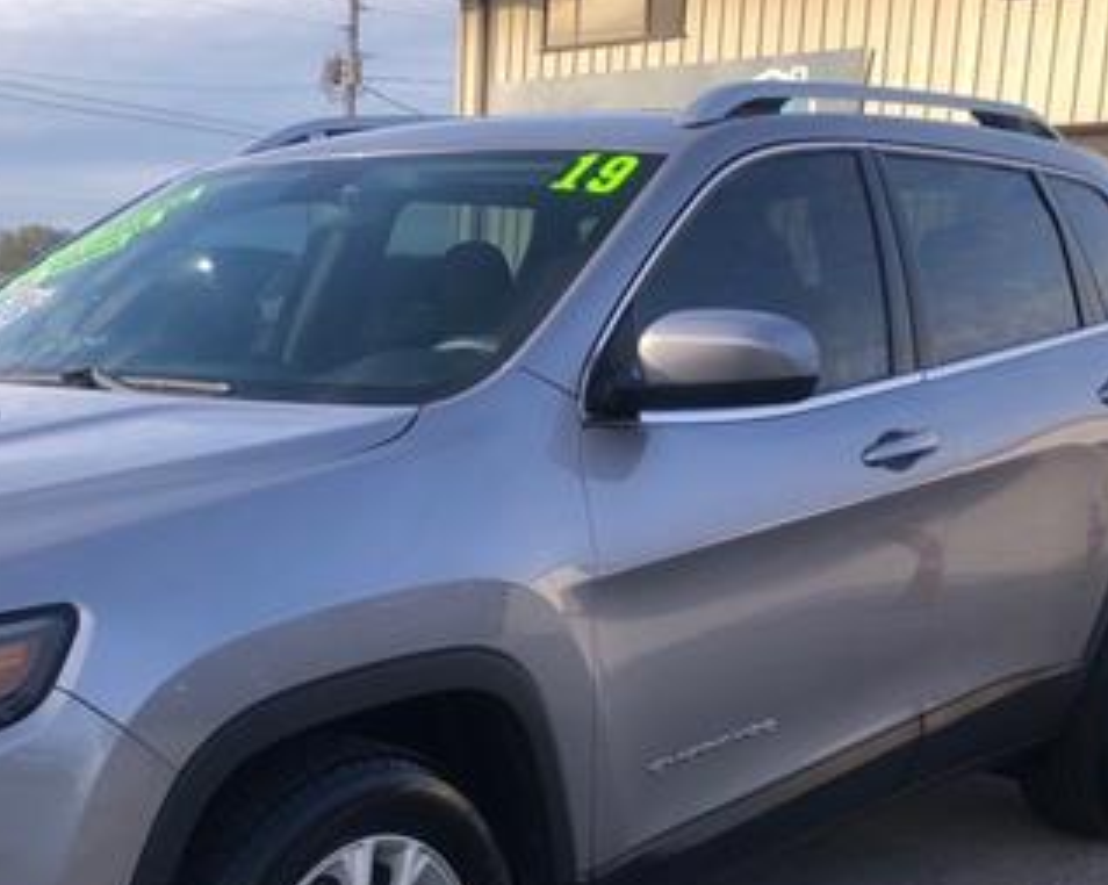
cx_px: 251
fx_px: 1802
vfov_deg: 27.0
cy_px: 714
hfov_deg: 33.4
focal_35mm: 55
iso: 20
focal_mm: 3.99
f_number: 1.8
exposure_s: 1/476
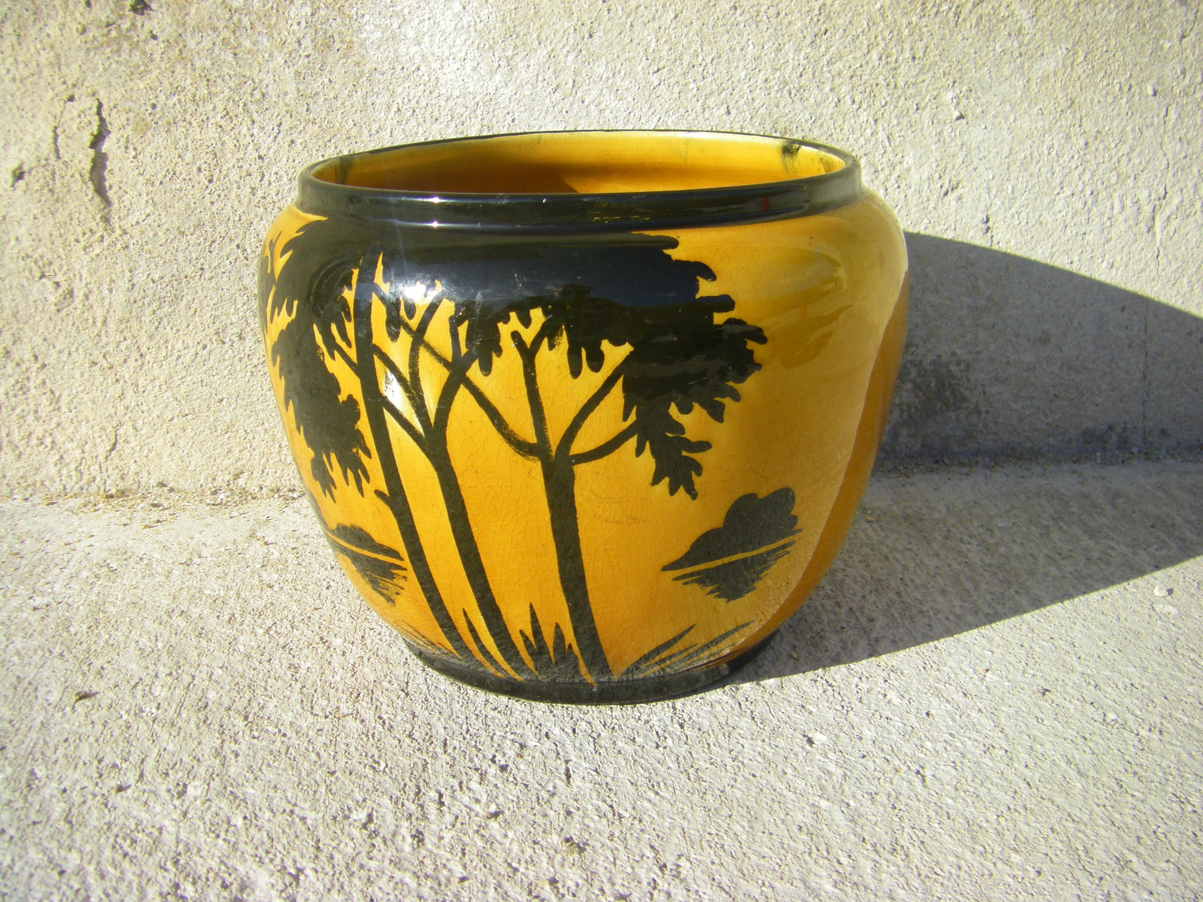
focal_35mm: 38
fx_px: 1321
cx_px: 602
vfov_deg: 37.7
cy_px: 451
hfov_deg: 49.0
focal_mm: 6.3
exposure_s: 1/160
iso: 64
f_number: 7
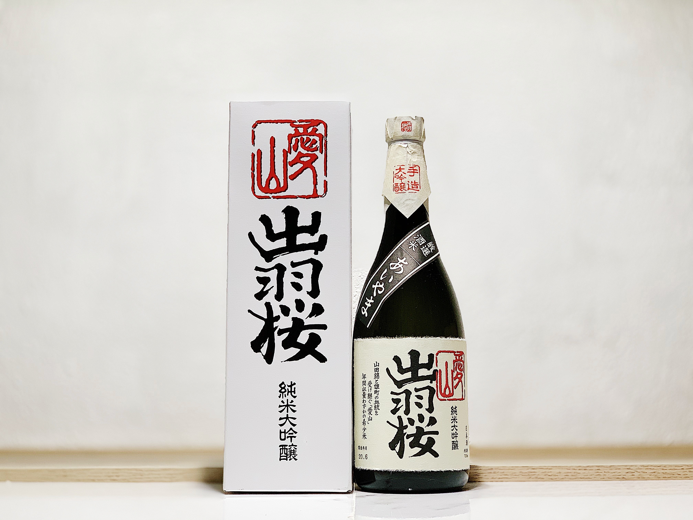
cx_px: 346
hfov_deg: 36.8
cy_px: 260
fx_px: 1041
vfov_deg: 28.0
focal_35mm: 52
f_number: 2.4
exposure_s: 1/100
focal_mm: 6
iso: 100
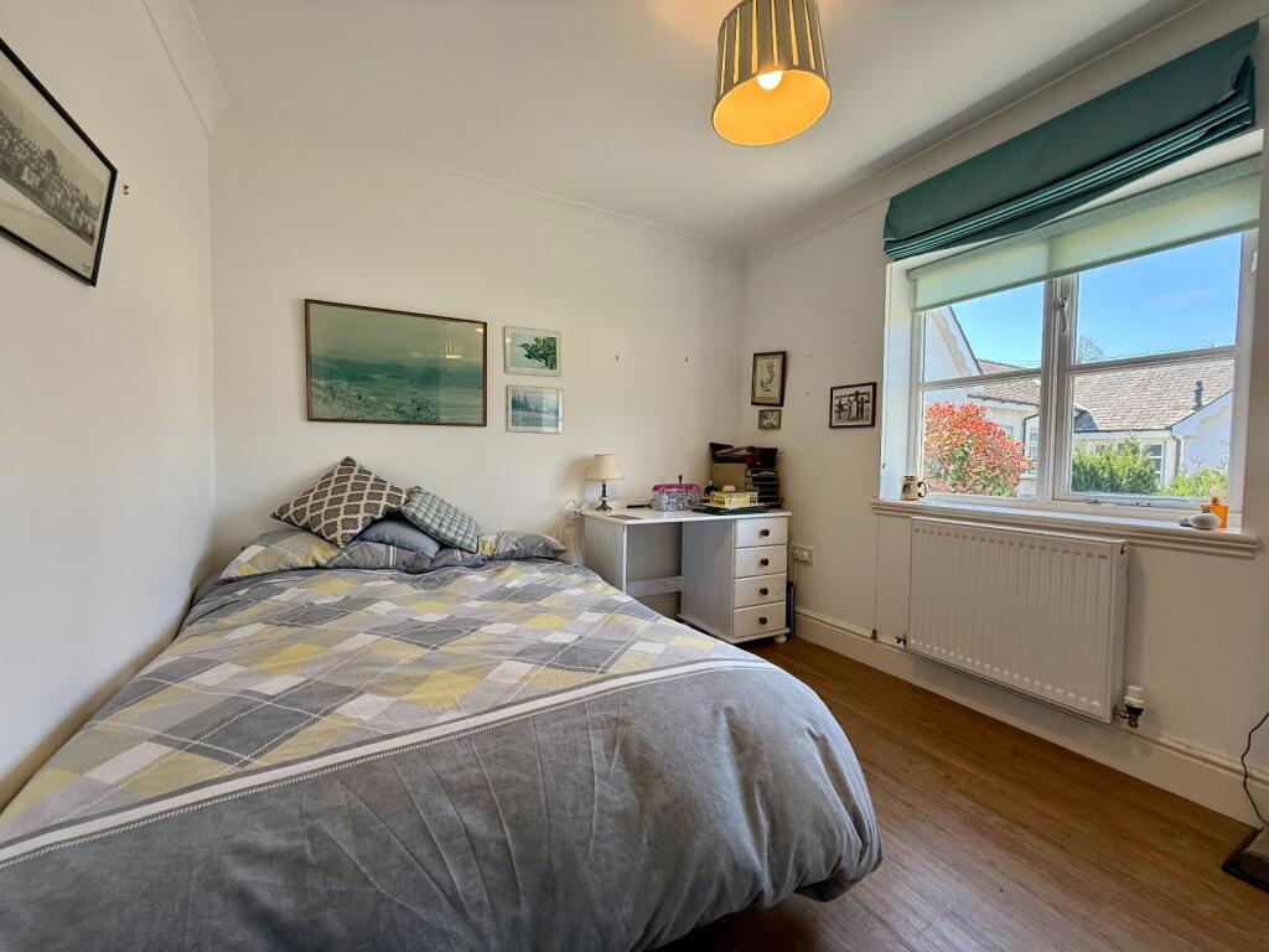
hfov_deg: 102.1
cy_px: 476
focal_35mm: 14
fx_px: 513
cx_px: 634
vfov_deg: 85.7
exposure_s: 1/99
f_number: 2.2
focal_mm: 2.22
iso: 100
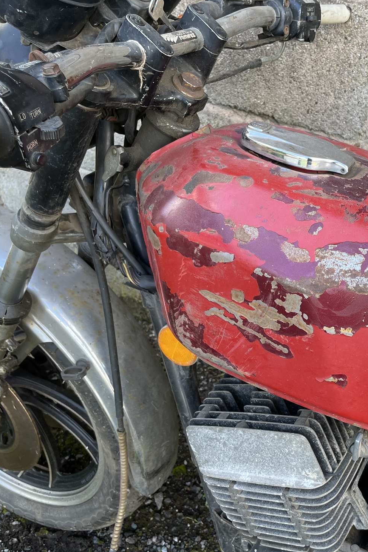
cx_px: 325
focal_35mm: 37
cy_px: 281
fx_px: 568
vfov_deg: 51.9
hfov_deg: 34.1
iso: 40
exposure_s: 1/121
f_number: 1.6
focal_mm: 4.2
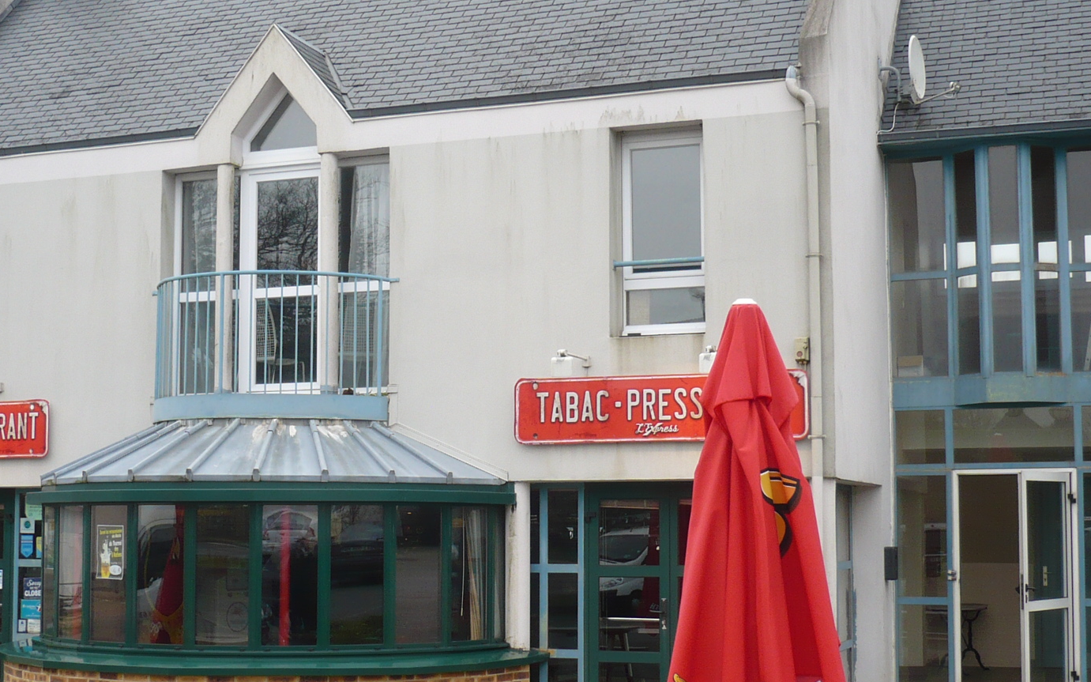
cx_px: 447
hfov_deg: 36.8
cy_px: 370
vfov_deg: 23.5
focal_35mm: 55
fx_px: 1635
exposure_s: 1/400
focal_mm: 5.8
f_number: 2.8
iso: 100
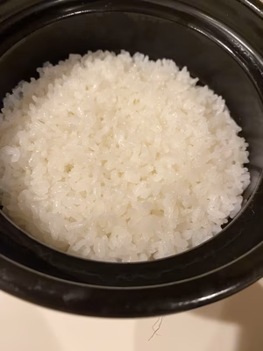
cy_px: 176
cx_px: 132
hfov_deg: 54.9
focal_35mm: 25
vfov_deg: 69.4
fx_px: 253
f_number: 1.8
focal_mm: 4.25
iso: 320
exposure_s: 1/50
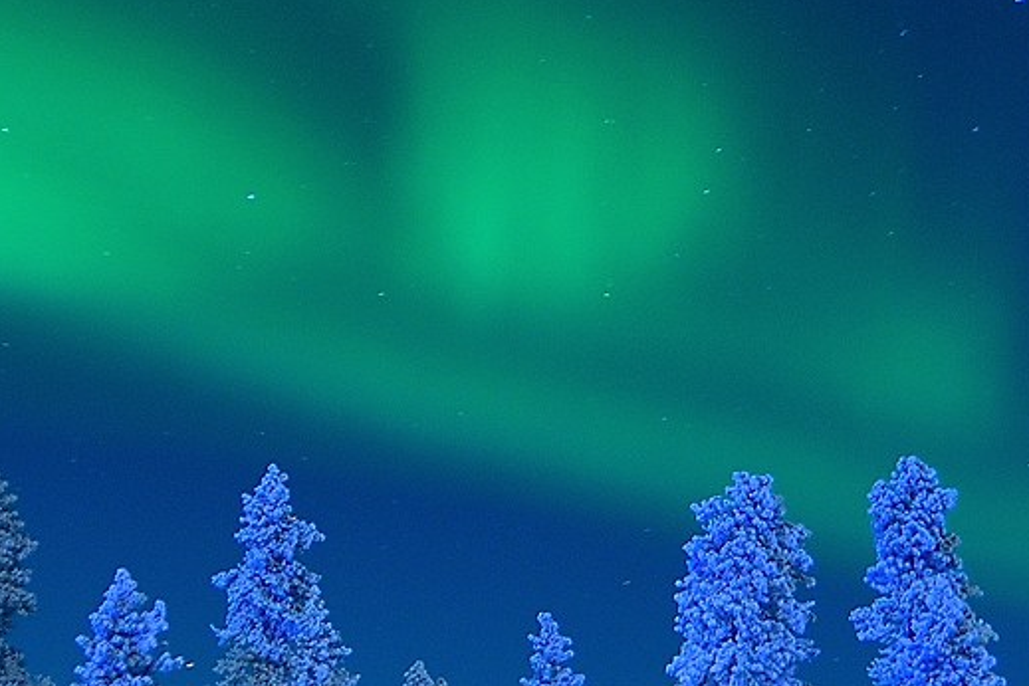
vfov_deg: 17.9
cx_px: 361
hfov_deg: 26.4
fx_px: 2181
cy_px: 337
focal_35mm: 76
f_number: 2.8
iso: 100
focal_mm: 11
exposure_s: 30
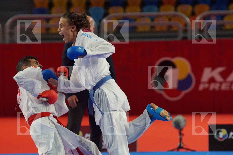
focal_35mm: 225
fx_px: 1456
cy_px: 78
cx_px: 116
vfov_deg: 6.1
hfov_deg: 9.1
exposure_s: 1/2000
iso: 3200
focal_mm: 150
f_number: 3.2
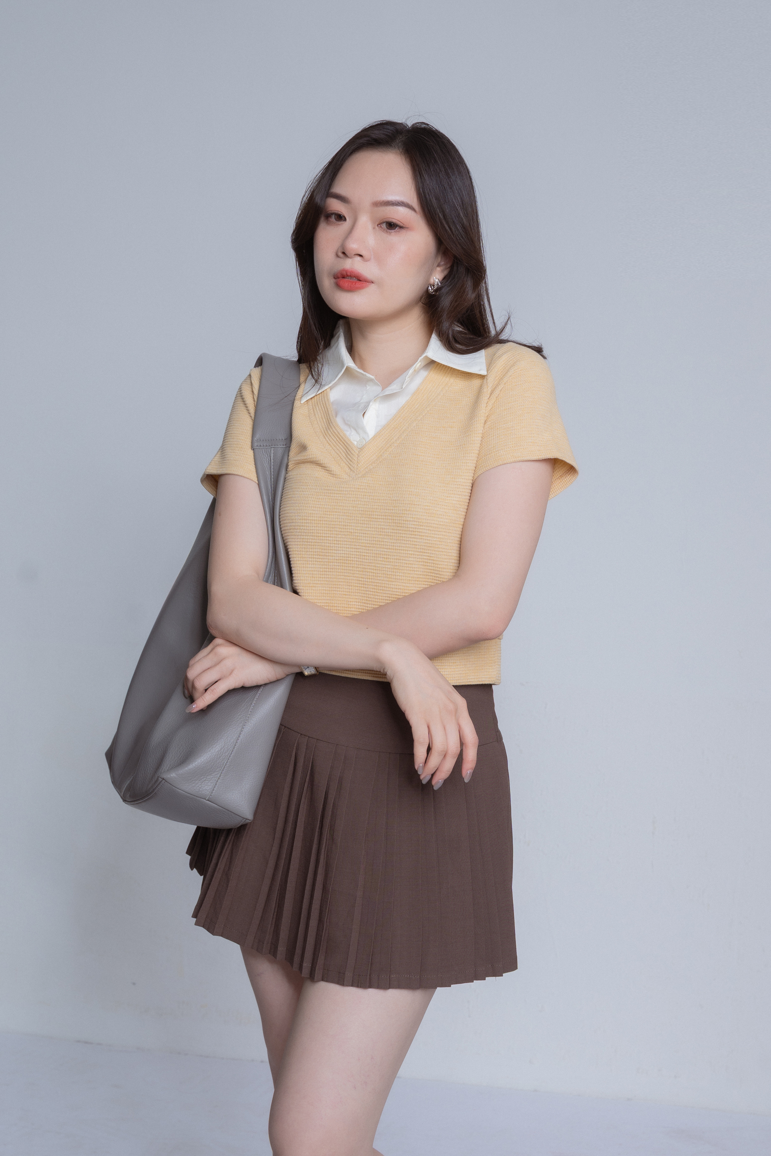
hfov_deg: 19.7
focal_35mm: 69
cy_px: 578
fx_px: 2216
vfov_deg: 29.2
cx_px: 386
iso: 64
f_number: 7.1
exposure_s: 1/100
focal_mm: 46
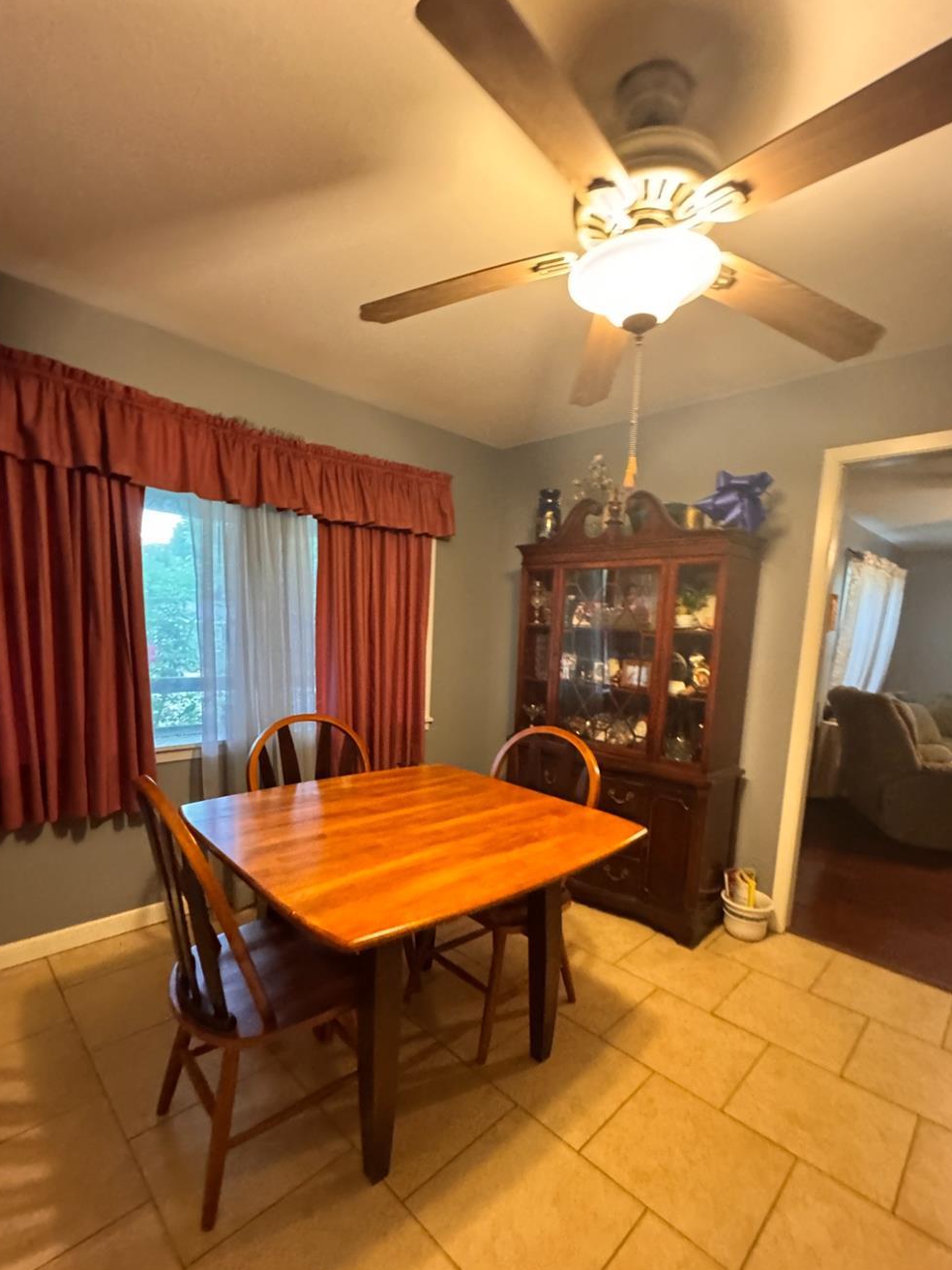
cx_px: 484
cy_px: 706
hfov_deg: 78.1
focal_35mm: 16
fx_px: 587
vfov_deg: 94.1
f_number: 2.2
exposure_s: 1/40
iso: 1250
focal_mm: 2.22
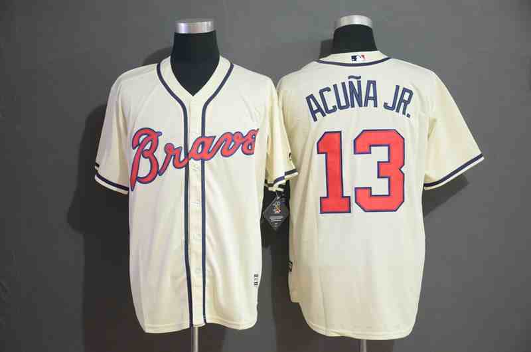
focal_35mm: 75
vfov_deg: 18.1
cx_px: 266
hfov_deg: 27.0
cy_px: 176
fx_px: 1104
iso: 4000
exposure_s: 1/20
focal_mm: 50
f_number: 4.8
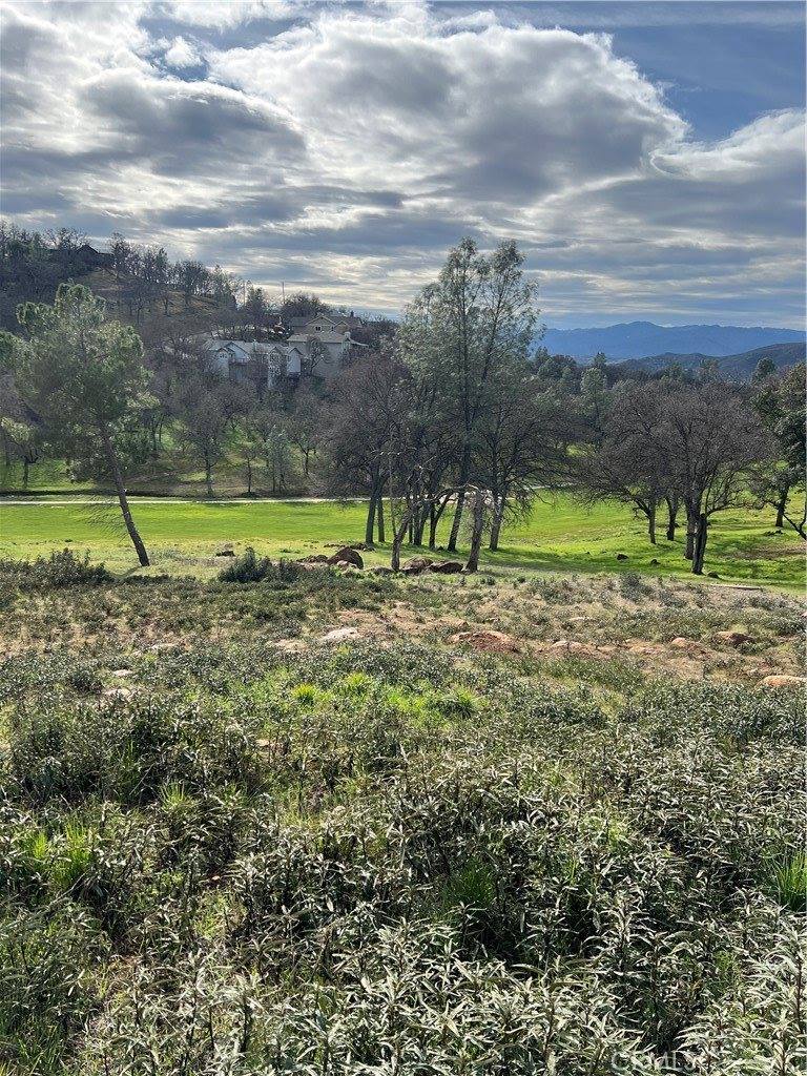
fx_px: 808
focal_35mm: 26
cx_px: 404
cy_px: 538
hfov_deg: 53.1
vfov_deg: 67.3
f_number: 1.5
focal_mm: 5.7
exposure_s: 1/4444
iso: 50
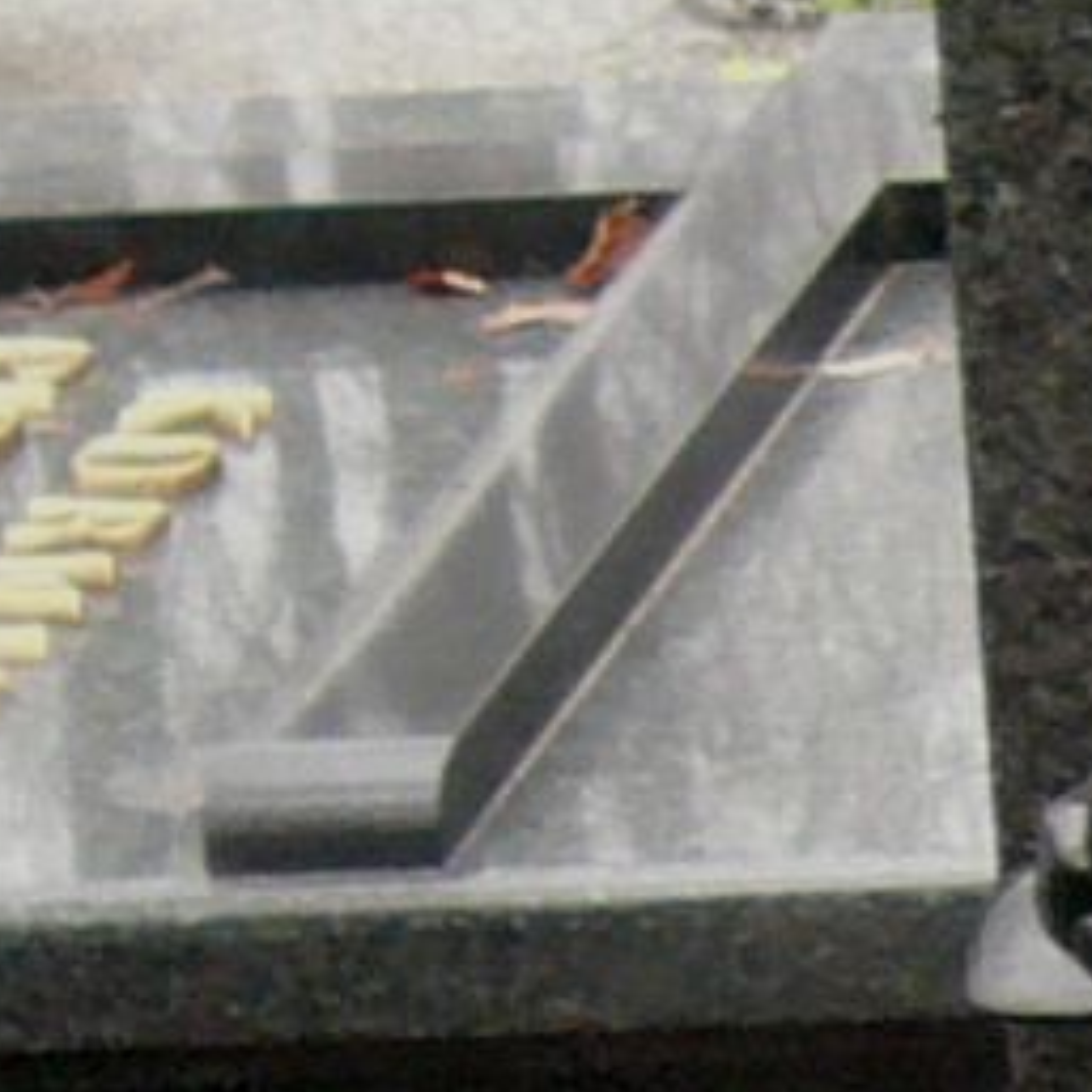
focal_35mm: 248
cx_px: 3195
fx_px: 8851
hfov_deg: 6.5
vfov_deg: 7.1
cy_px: 727
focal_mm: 4.9
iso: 100
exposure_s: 1/30
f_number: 2.9
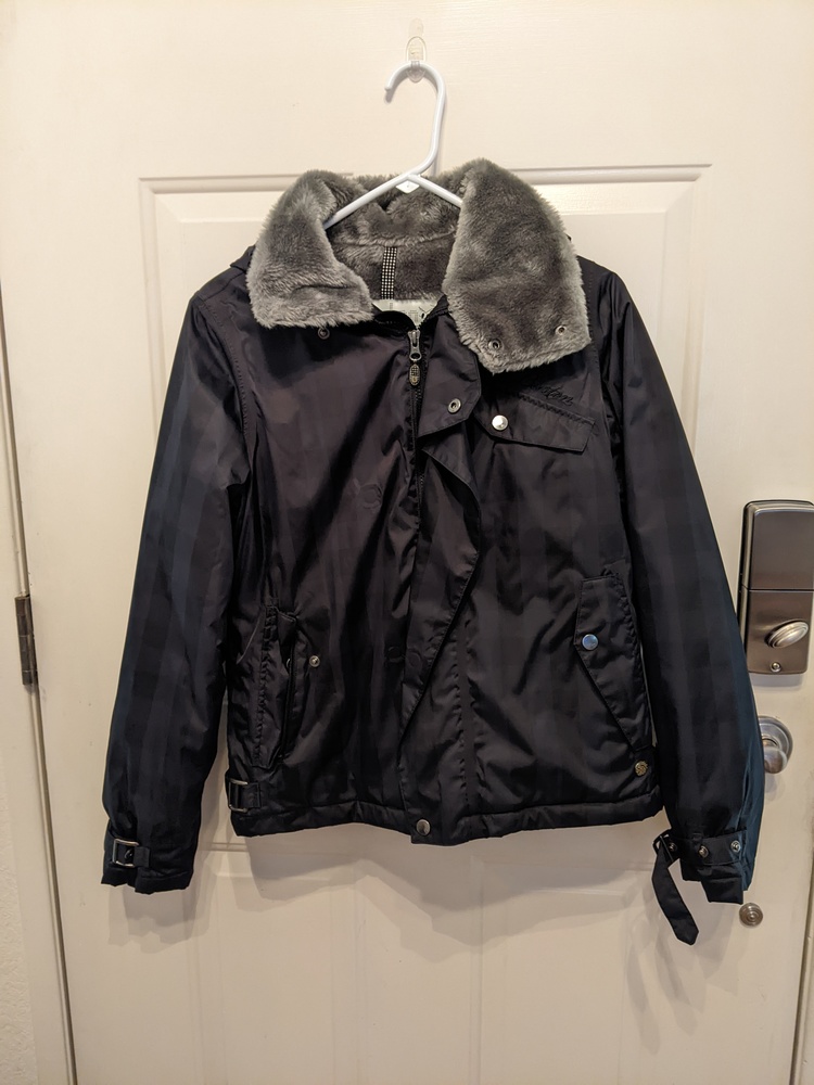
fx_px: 847
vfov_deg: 65.3
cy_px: 542
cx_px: 407
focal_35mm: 27
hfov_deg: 51.4
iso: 475
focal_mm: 4.44
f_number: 1.8
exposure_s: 1/24
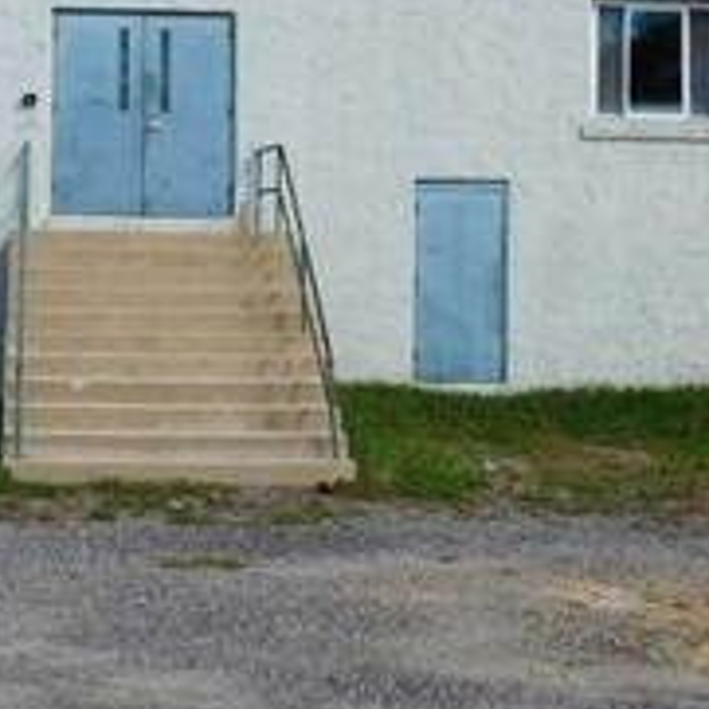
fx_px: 1668
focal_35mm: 72
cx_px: 208
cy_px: 141
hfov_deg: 23.8
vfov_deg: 23.6
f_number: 6
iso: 125
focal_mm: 4
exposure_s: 1/400
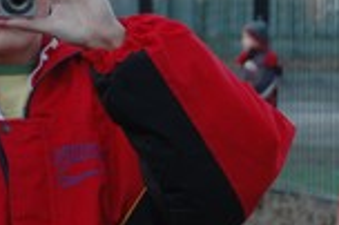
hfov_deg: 6.5
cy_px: 27
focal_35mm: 316
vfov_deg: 4.3
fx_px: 2972
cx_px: 45
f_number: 5.6
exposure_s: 1/60
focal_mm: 80
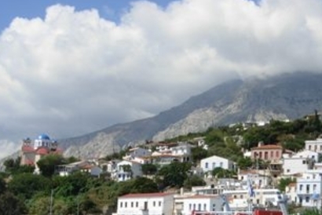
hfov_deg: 27.6
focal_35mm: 73
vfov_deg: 18.5
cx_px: 209
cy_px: 173
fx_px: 653
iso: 50
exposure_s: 1/384
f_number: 6.9
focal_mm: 10.1
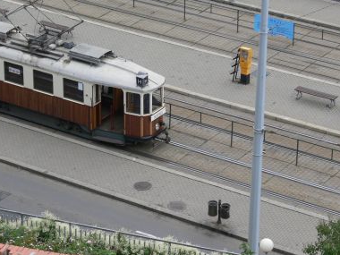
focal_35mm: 159
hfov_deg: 12.4
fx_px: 1562
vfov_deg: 9.3
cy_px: 82
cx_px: 102
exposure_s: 1/200
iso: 100
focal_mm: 23.5
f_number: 5.6
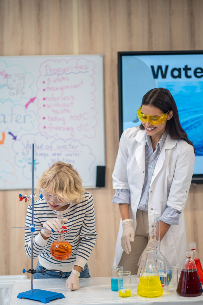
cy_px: 152
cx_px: 102
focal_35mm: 85
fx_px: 720
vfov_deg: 23.9
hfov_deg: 16.0
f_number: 2.2
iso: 250
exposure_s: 1/200
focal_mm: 85
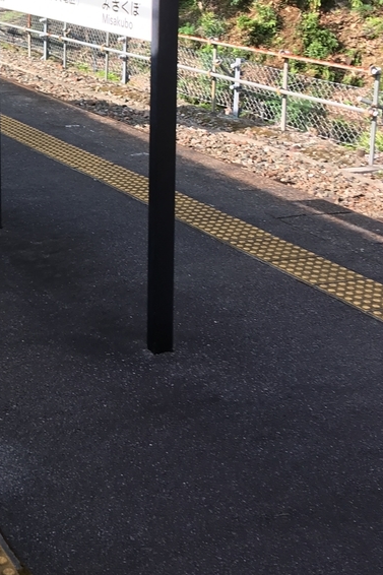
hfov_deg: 20.2
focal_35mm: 64
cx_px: -49
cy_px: 102
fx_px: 1022
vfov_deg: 30.5
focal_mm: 4.15
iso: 25
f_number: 2.2
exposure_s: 1/279
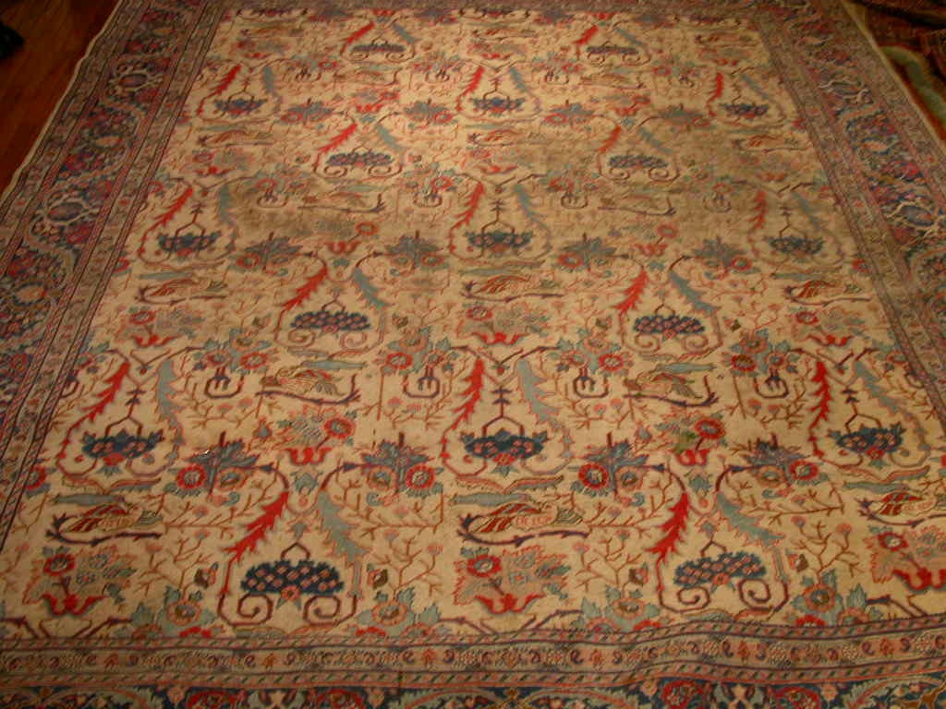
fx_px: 1038
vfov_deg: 37.7
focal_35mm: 38
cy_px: 354
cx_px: 473
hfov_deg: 49.0
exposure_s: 1/9.6
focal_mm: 7.85
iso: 100
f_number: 2.6
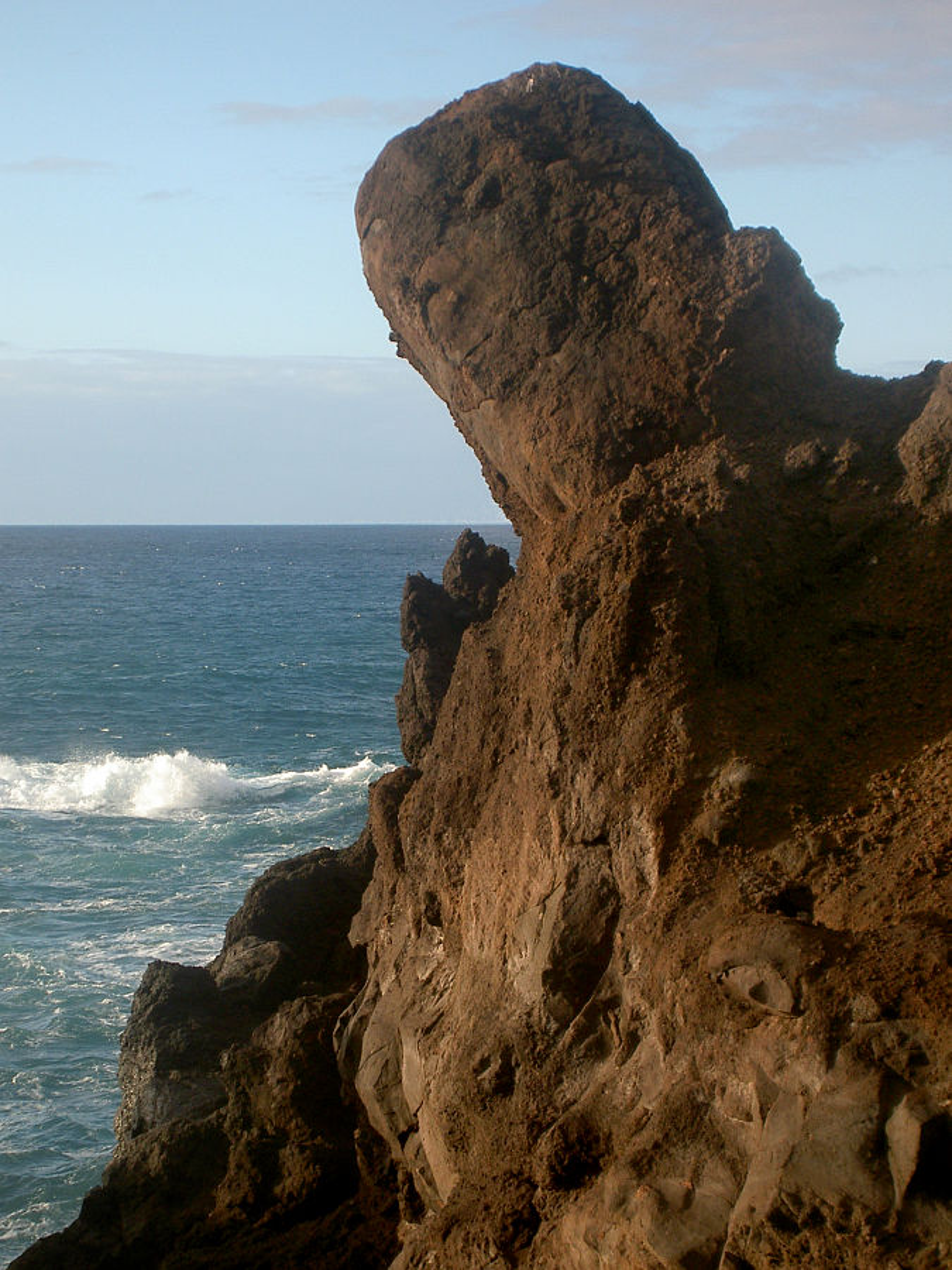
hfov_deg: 14.5
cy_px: 635
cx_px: 476
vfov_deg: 19.3
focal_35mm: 102
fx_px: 3740
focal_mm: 16.8
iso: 50
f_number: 4.9
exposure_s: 1/200
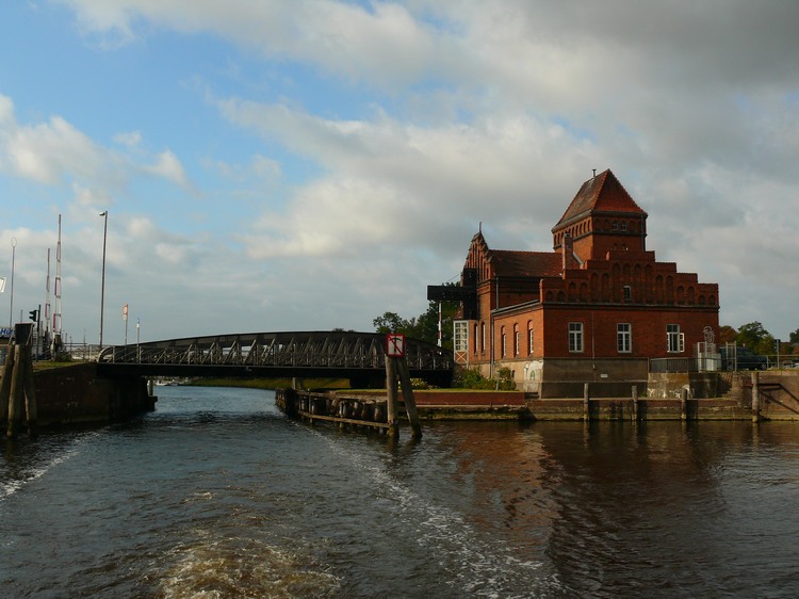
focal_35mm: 35
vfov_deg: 40.7
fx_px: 808
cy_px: 300
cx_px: 400
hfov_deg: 52.6
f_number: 5.6
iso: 100
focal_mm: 7.4
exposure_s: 1/200
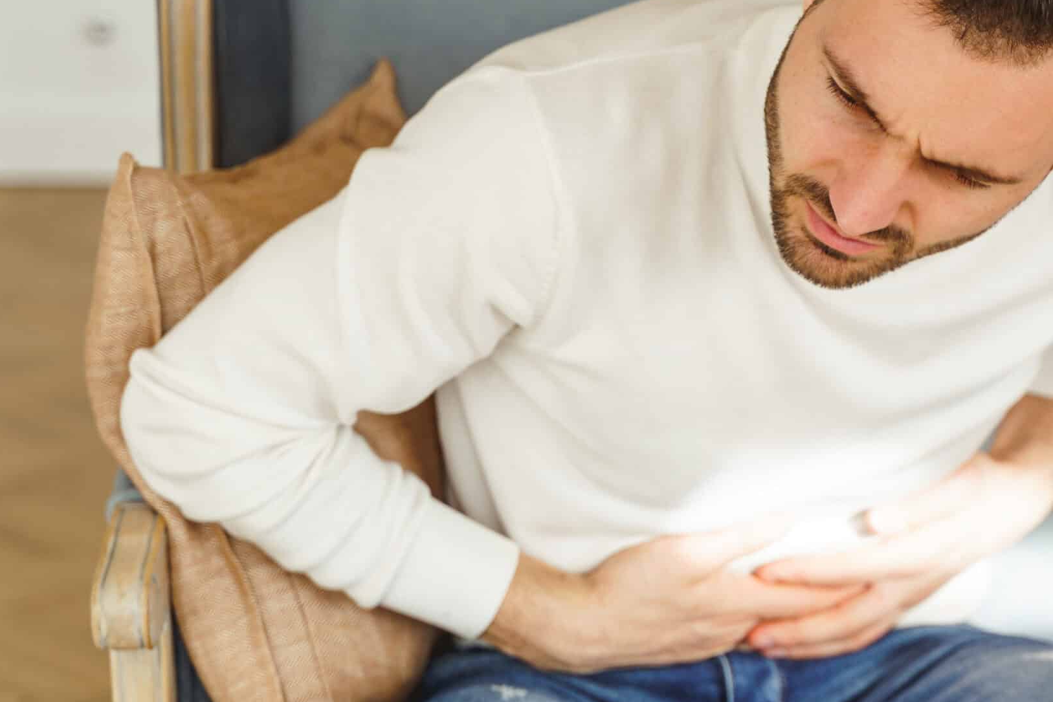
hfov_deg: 17.3
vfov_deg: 11.6
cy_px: 422
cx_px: 764
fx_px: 3452
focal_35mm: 118
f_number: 2.8
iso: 250
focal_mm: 75
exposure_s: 1/400
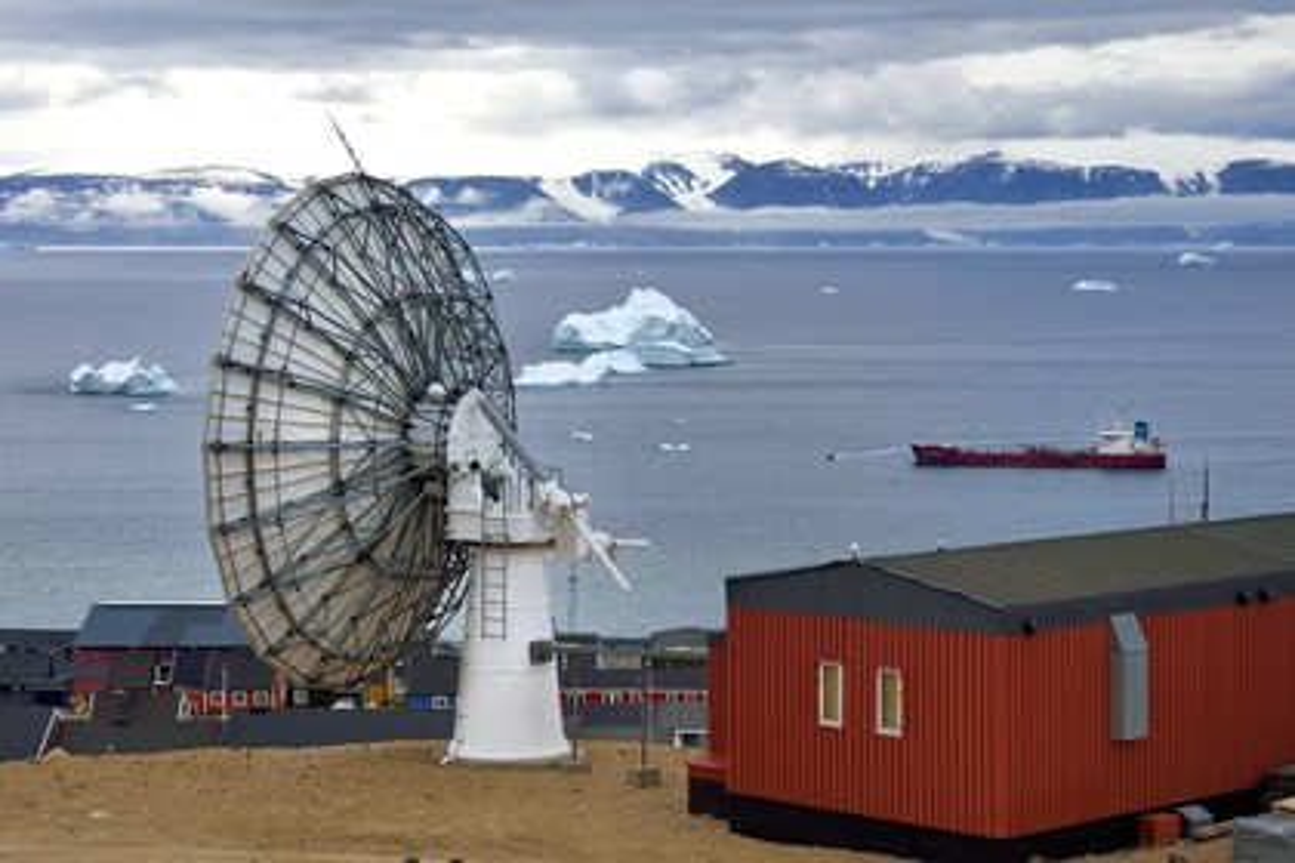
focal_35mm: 86
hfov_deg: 23.6
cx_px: 648
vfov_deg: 15.9
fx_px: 3093
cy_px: 432
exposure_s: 1/250
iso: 400
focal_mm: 86
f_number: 11
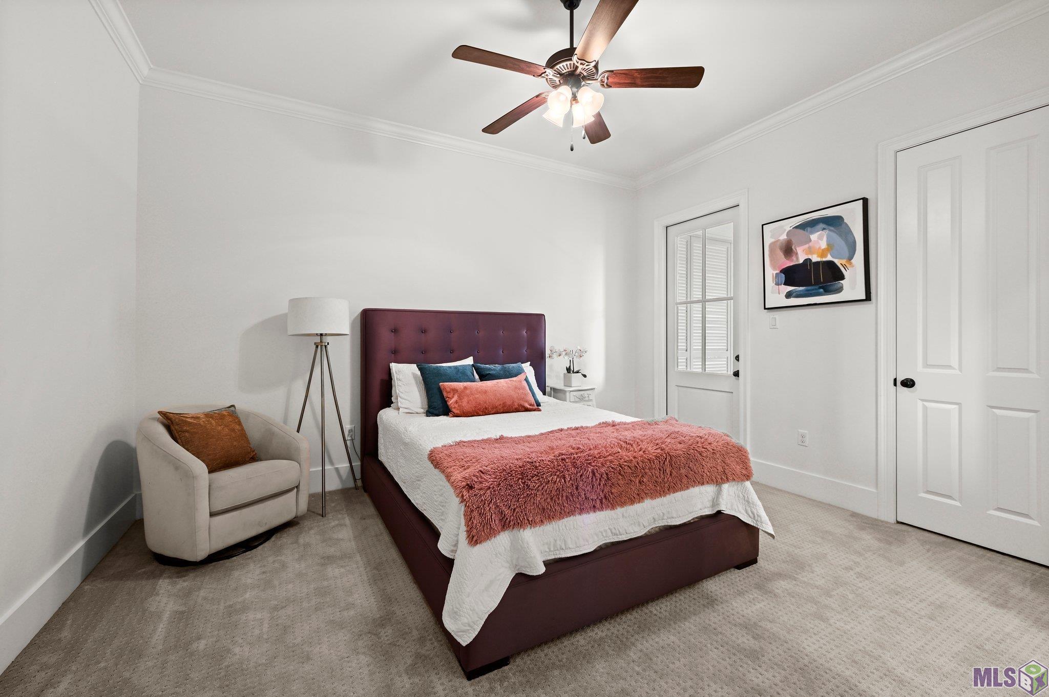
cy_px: 348
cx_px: 524
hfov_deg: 104.3
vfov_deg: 81.1
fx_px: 408
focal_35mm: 14
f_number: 10
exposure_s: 1.3
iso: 200
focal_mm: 14
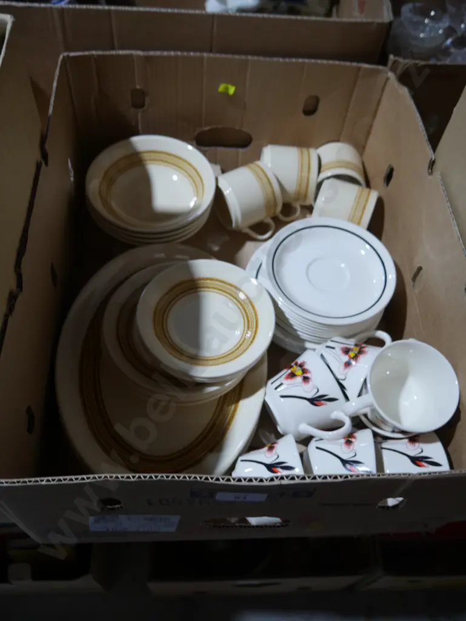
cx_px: 233
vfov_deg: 59.9
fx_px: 538
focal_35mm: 30
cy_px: 310
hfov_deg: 46.8
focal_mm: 15
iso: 250
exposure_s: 1/60
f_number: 3.6
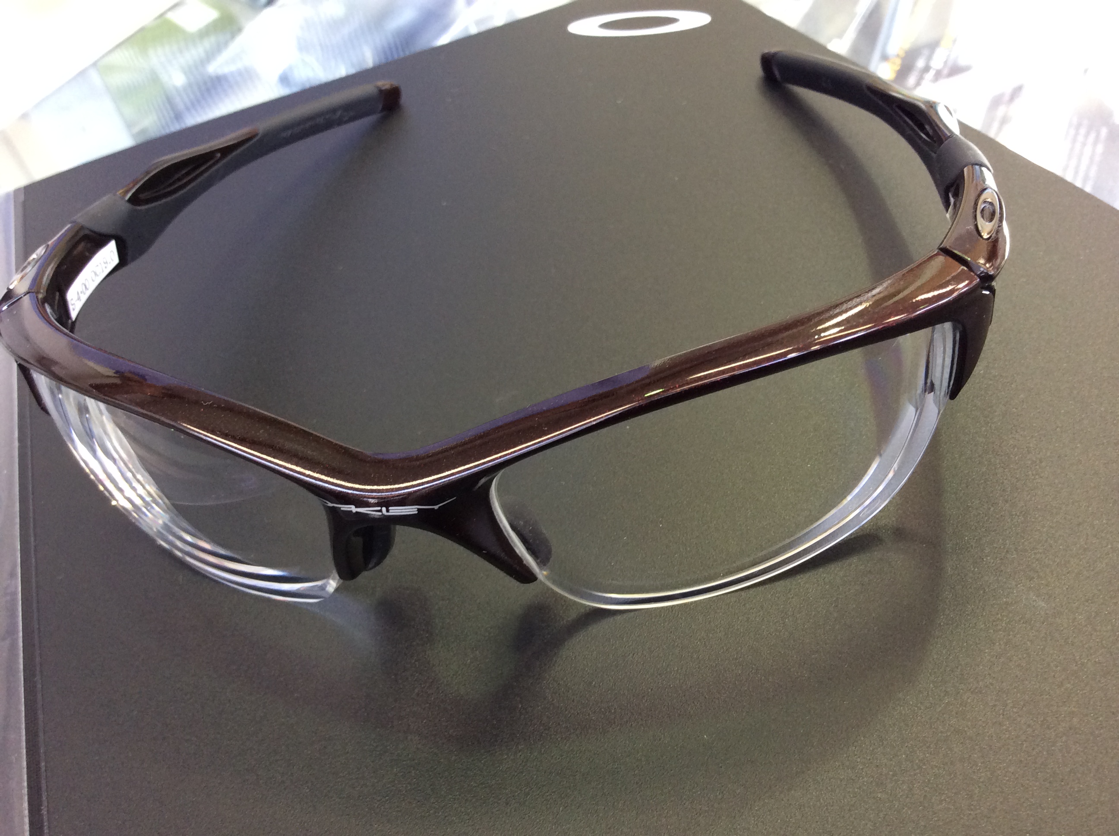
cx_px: 560
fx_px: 1065
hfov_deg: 55.4
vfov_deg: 42.8
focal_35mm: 33
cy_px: 418
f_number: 2.4
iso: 80
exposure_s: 1/25
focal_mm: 3.3
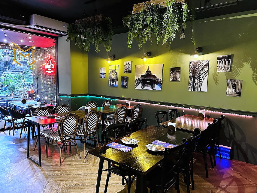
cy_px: 96
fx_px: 178
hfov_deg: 71.6
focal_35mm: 24
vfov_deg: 56.8
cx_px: 128
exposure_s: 1/40
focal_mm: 6.86
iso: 1000
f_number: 1.78
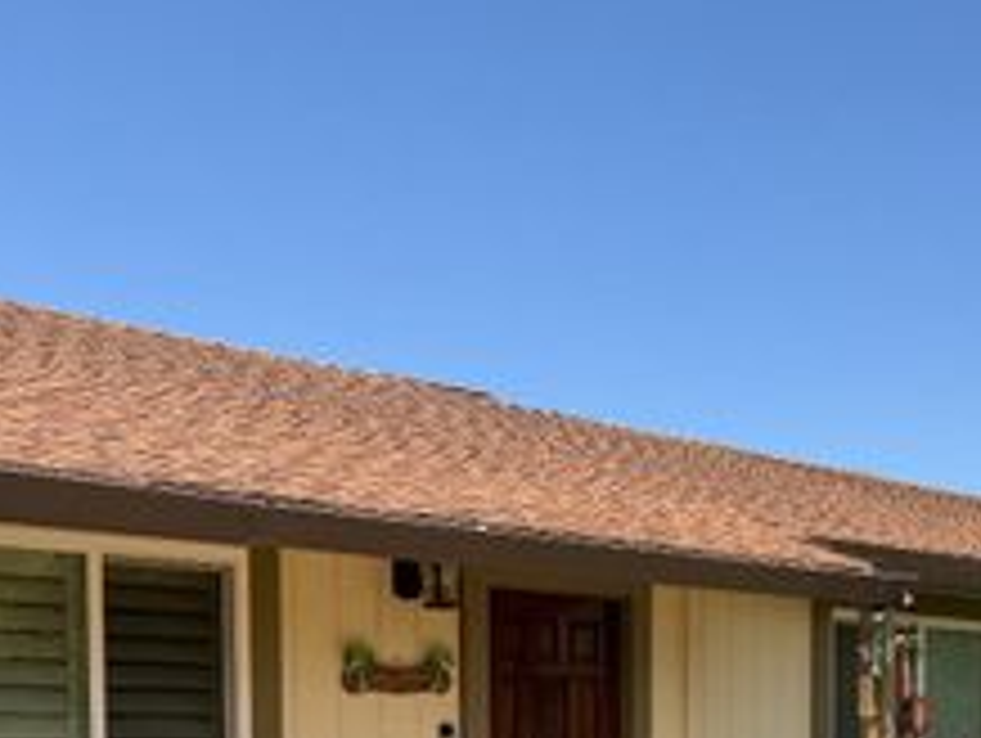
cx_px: 747
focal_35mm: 55
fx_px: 1560
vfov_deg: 24.7
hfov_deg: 34.1
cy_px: 821
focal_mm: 6.76
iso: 80
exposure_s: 1/5714
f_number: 1.78
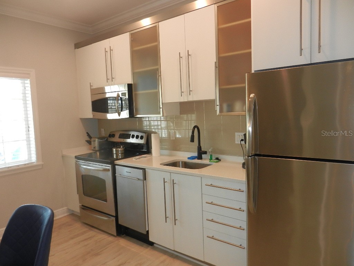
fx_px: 256
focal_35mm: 25
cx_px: 177
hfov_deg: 69.4
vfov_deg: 54.9
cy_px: 133
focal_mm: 4.5
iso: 200
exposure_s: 1/30
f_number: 3.5
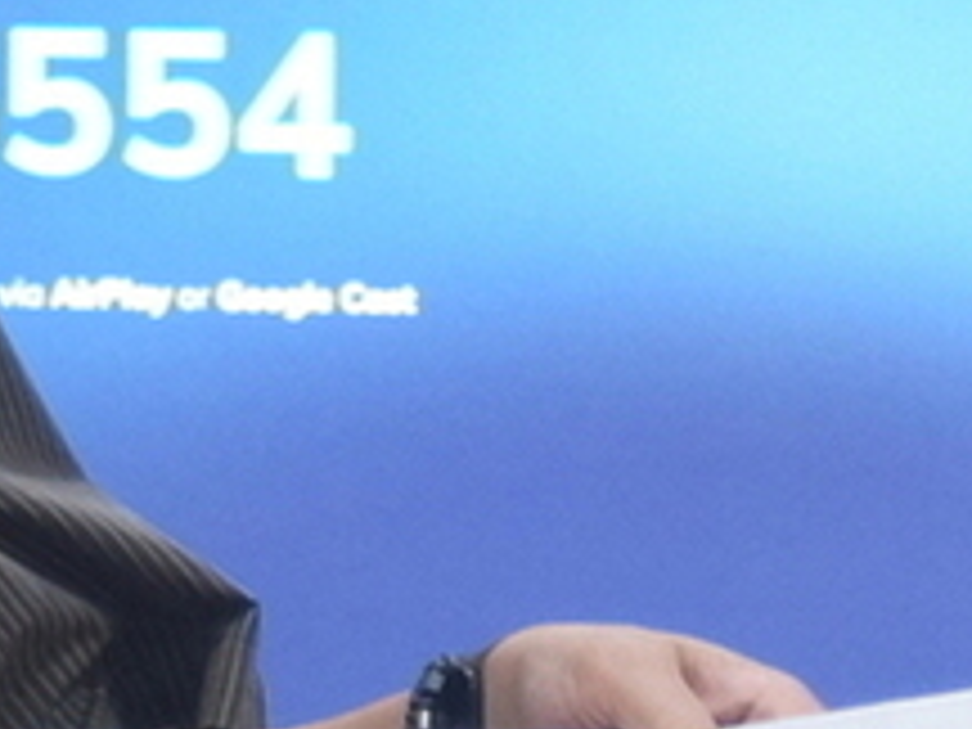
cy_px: 974
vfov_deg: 4.0
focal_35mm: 375
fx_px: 10518
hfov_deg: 5.3
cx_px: 986
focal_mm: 35
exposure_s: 1/30
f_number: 4.5
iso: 1250
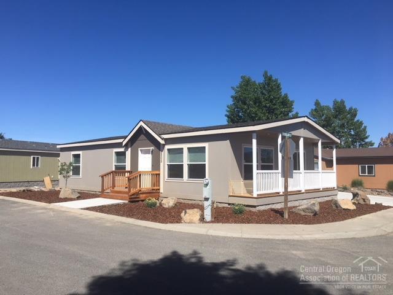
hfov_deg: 61.7
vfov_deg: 48.2
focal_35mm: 29
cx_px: 196
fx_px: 329
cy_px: 148
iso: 25
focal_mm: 4.15
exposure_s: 1/1972
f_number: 2.2
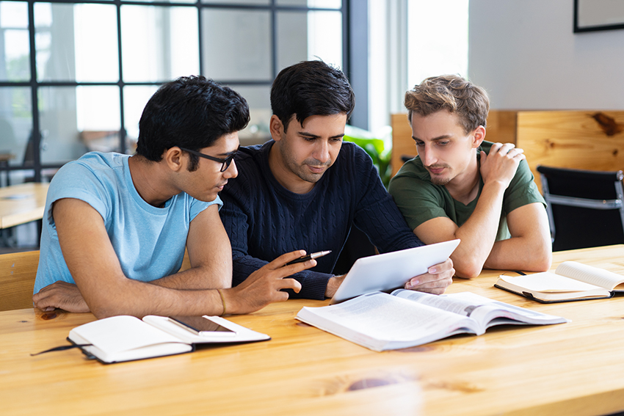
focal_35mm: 55
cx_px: 312
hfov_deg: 36.2
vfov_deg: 24.6
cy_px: 208
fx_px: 953
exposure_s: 1/200
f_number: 2.5
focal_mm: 55
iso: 250
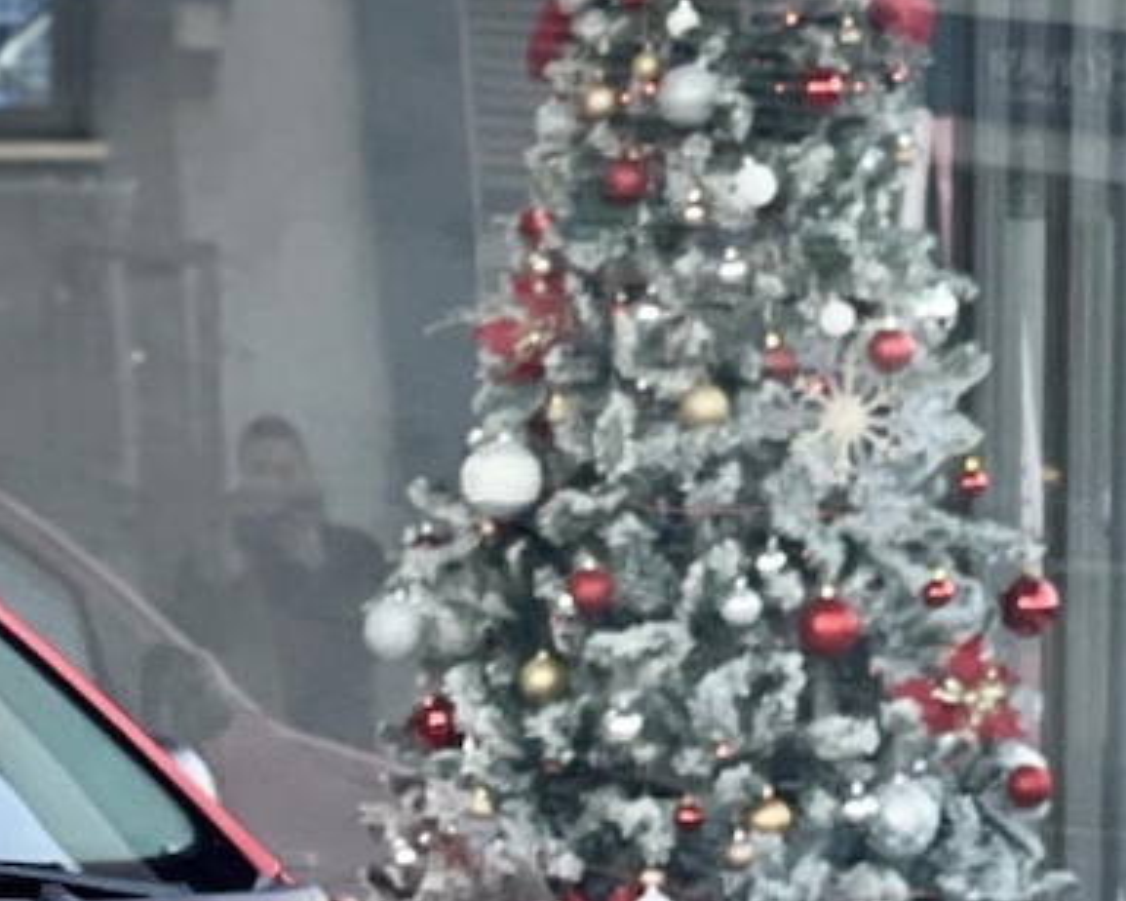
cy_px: 1136
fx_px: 8431
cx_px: -864
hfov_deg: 7.4
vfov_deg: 6.1
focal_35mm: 253
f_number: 2.2
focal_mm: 7.5
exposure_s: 1/121
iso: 100
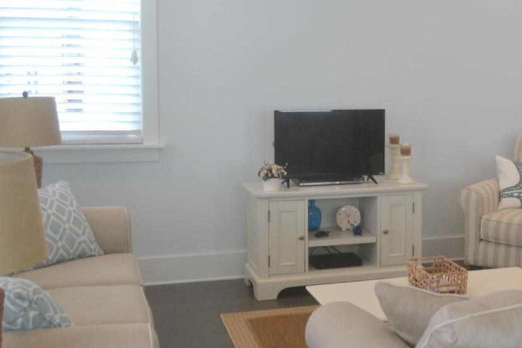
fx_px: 754
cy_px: 156
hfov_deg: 36.6
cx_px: 433
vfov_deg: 26.0
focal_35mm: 52
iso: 400
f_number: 4.5
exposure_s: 1/80
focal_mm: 18
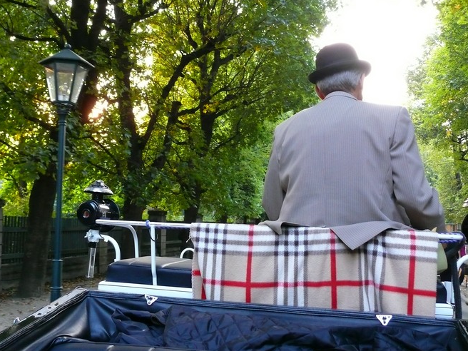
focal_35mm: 40
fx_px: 541
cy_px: 161
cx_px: 201
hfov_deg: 46.7
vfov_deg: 35.9
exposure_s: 1/50
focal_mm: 7.4
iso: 400
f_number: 2.8
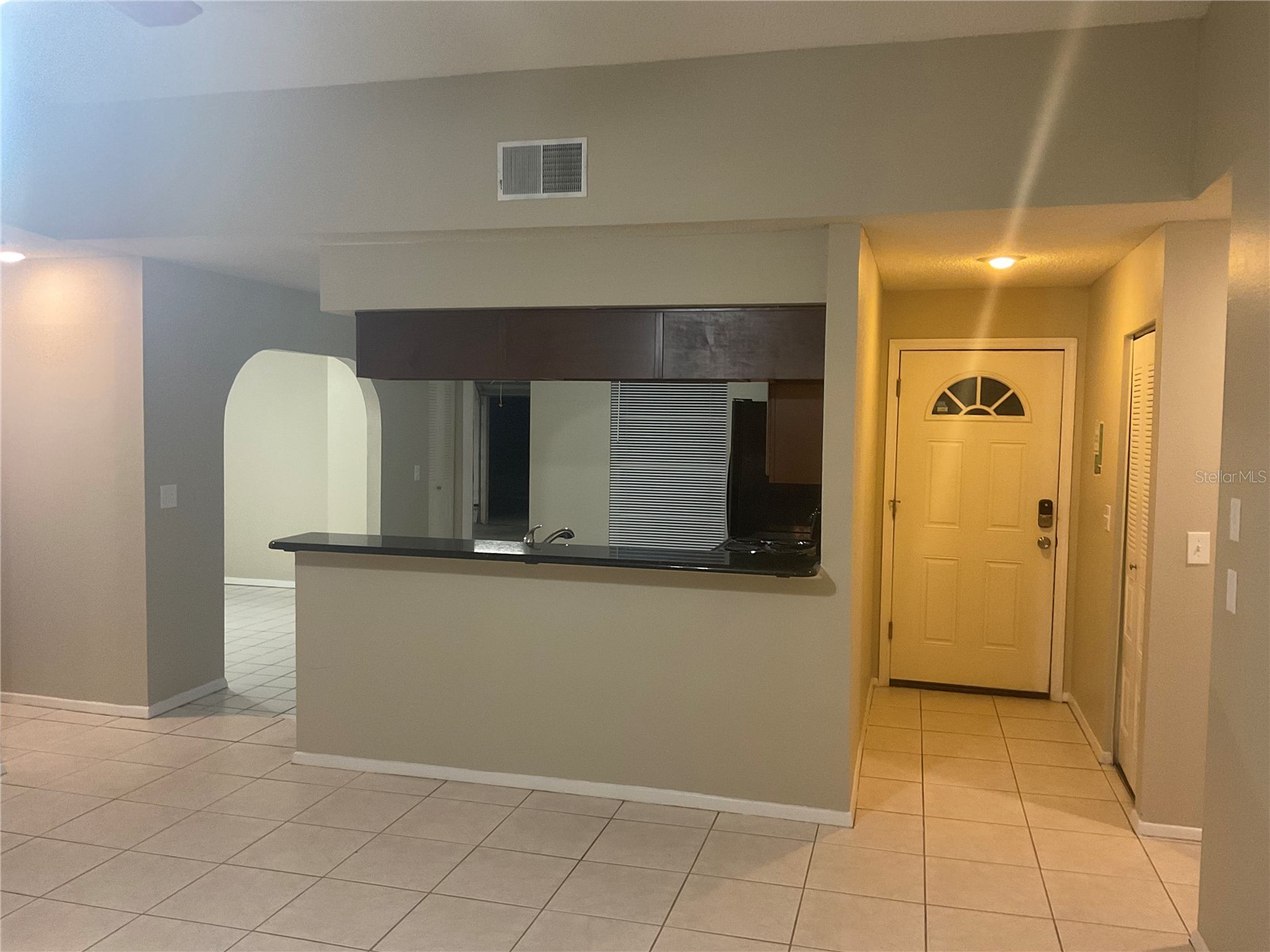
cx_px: 635
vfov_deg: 48.2
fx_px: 1064
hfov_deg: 61.7
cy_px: 476
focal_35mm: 29
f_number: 1.8
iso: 125
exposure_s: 1/60
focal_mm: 3
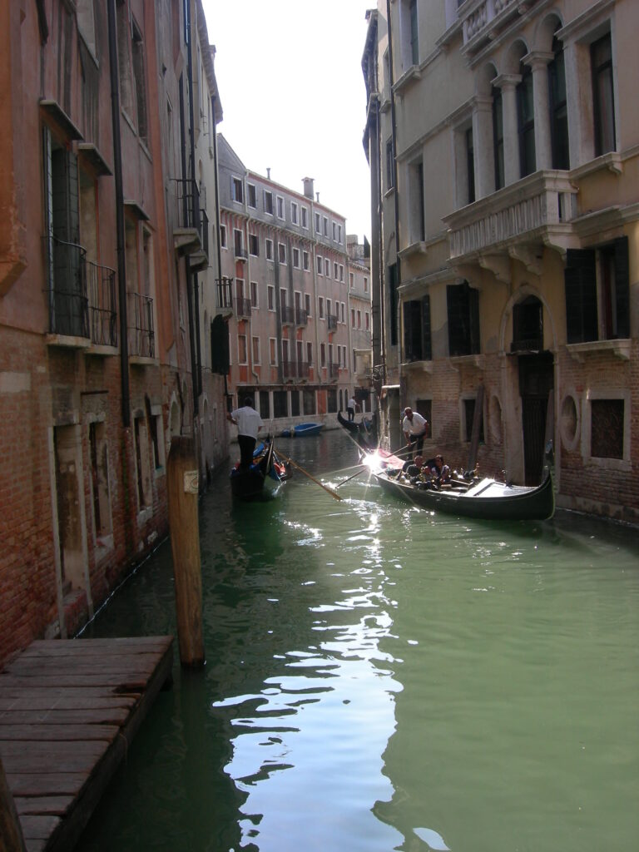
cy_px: 426
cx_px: 320
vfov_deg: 51.4
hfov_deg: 39.7
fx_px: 886
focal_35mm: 36
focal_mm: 7.5
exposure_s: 1/160
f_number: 4.8
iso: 64
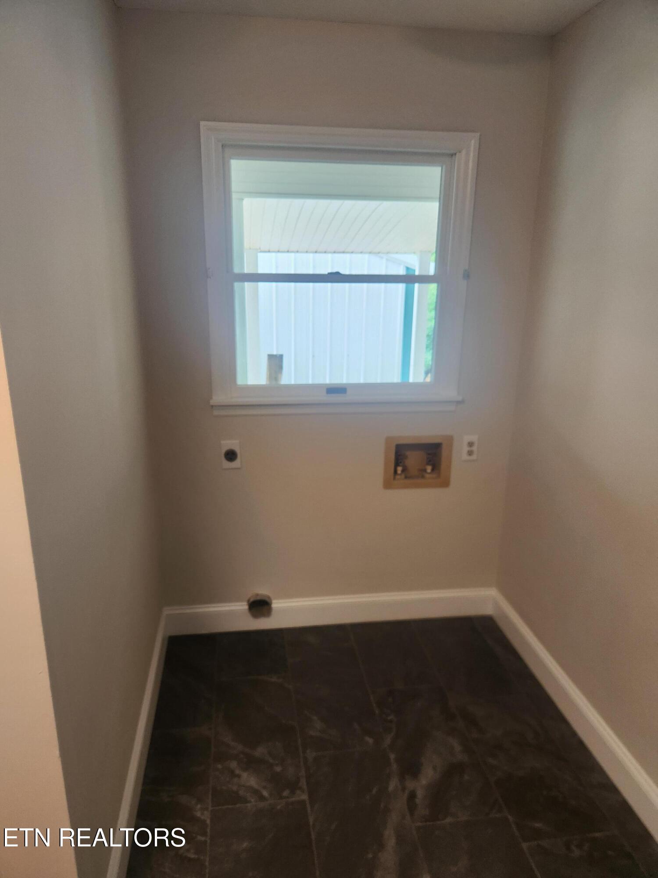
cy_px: 439
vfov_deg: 73.9
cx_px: 329
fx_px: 583
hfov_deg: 58.9
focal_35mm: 23
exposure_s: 1/120
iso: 200
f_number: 1.8
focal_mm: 5.4
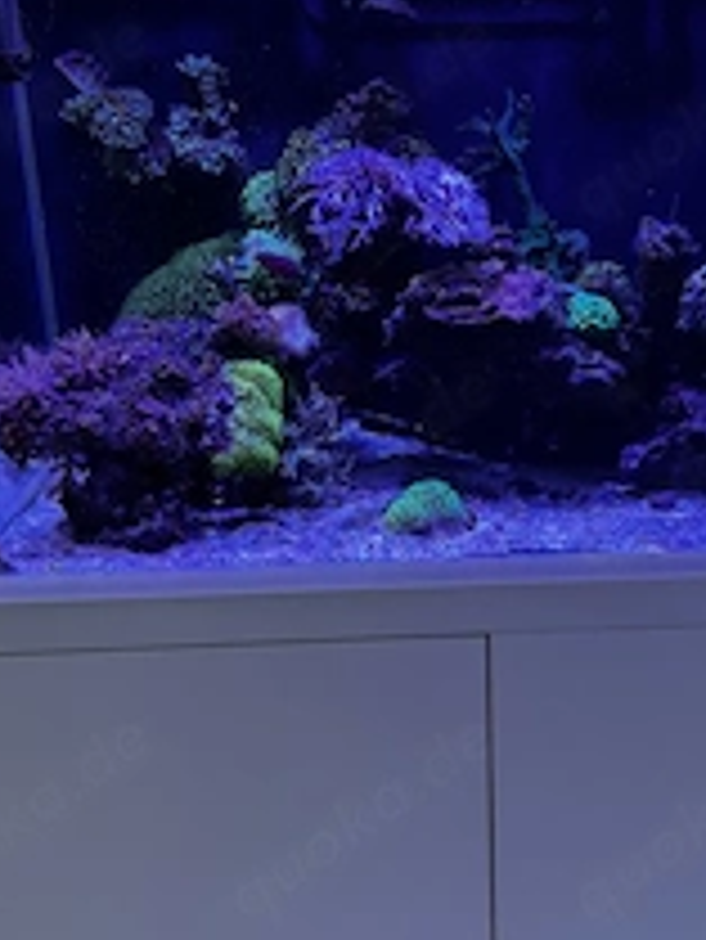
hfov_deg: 31.4
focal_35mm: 46
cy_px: 517
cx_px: 459
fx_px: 1250
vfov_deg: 41.2
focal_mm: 6.86
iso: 80
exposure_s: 1/71
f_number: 1.78
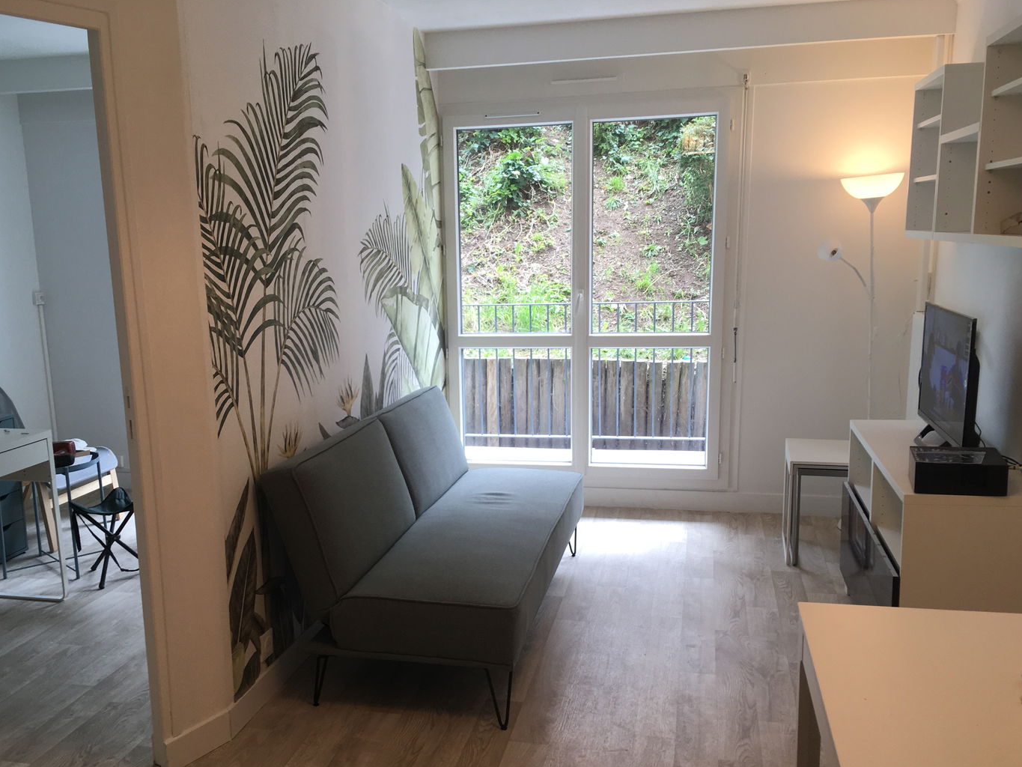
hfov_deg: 53.9
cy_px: 444
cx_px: 466
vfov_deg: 41.7
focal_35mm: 34
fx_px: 1004
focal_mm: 4.15
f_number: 2.2
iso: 32
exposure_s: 1/50
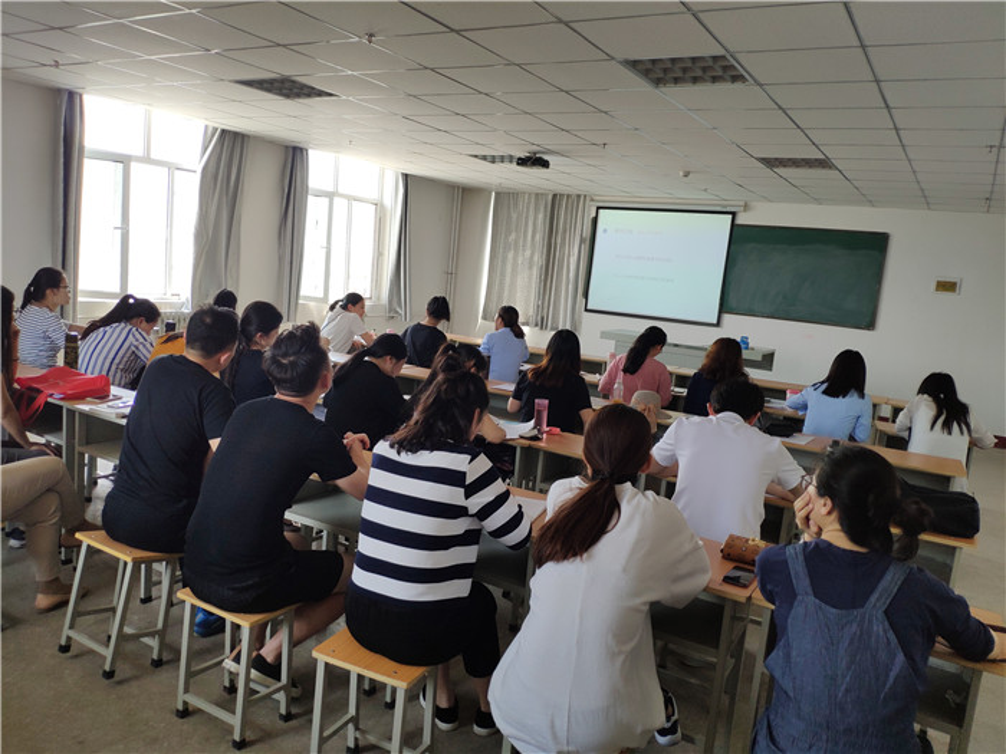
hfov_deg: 79.0
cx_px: 503
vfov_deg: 63.4
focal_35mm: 21
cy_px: 377
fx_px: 610
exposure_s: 1/131
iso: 100
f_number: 1.8
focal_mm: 4.22
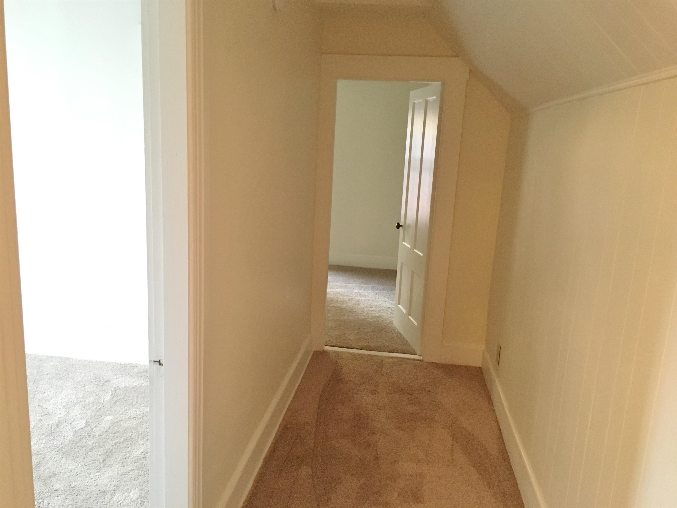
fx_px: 567
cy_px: 254
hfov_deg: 61.7
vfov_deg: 48.2
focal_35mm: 29
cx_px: 338
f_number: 2.2
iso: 320
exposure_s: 1/15
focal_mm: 4.15
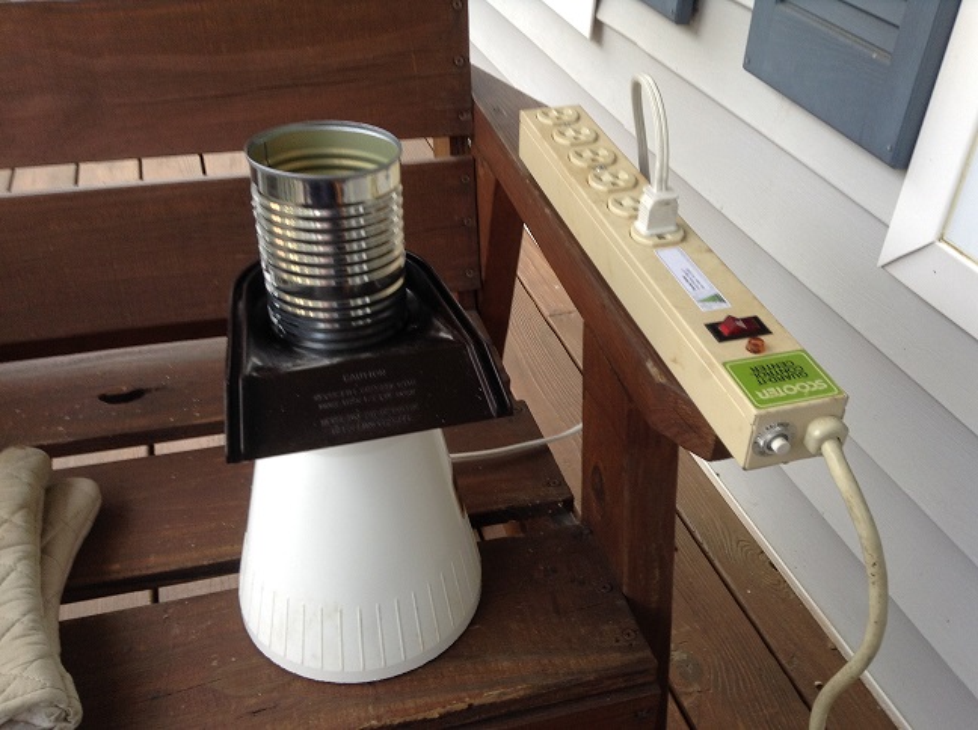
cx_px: 489
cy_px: 365
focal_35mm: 33
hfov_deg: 55.4
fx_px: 931
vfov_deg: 42.8
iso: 32
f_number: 2.4
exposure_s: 1/30
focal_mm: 3.3
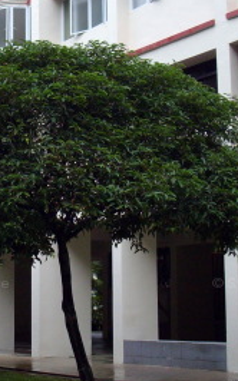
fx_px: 842
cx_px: 33
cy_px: 142
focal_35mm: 81
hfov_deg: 15.9
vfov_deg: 25.5
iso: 160
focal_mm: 6.2
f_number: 2.8
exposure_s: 1/50
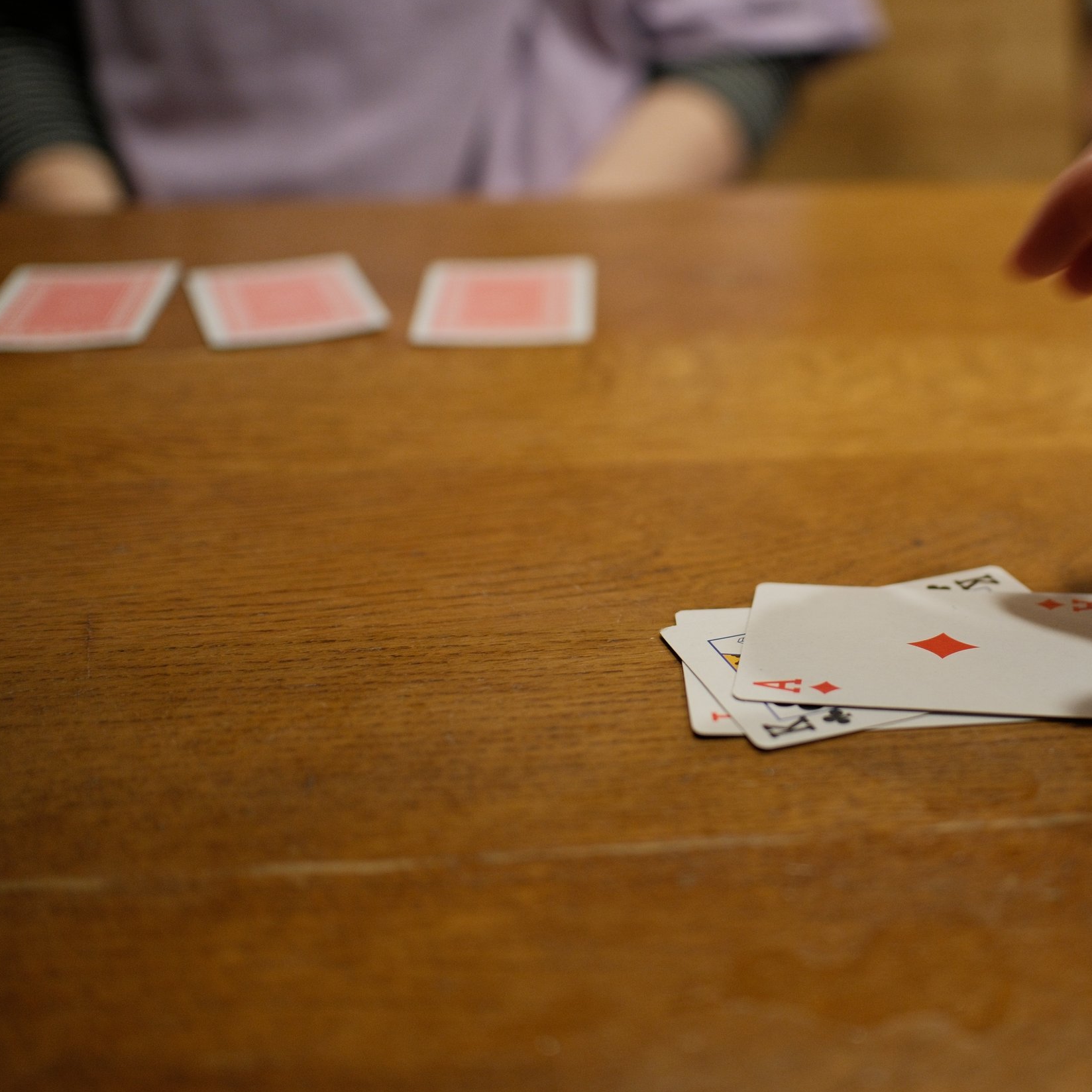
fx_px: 1749
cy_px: 548
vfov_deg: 34.7
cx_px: 812
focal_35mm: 49
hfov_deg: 34.0
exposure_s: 1/100
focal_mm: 25
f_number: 1.7
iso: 800
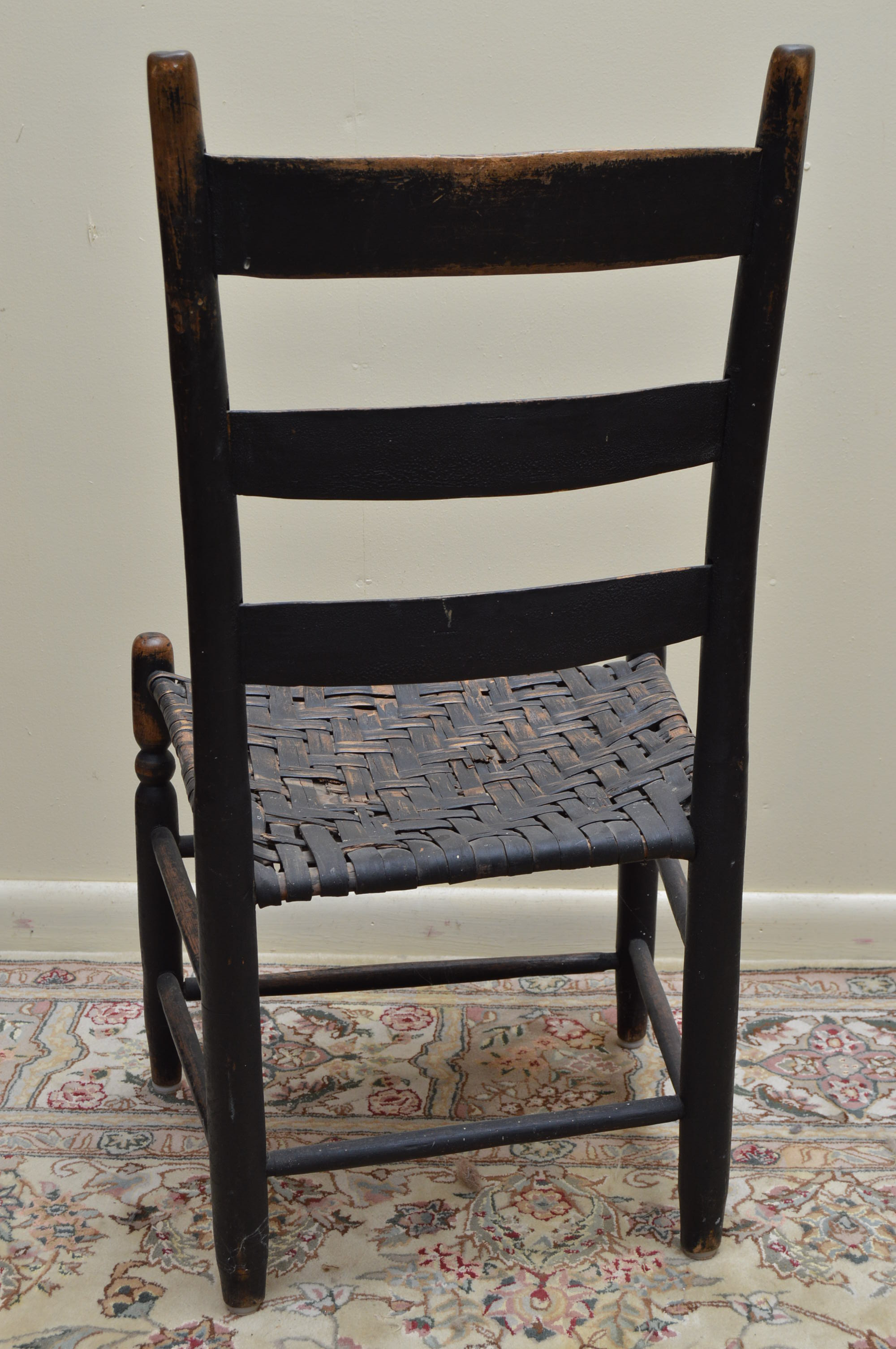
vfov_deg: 41.1
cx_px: 448
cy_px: 674
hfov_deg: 28.0
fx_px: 1795
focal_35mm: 48
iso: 400
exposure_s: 1/80
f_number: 7.1
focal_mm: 32
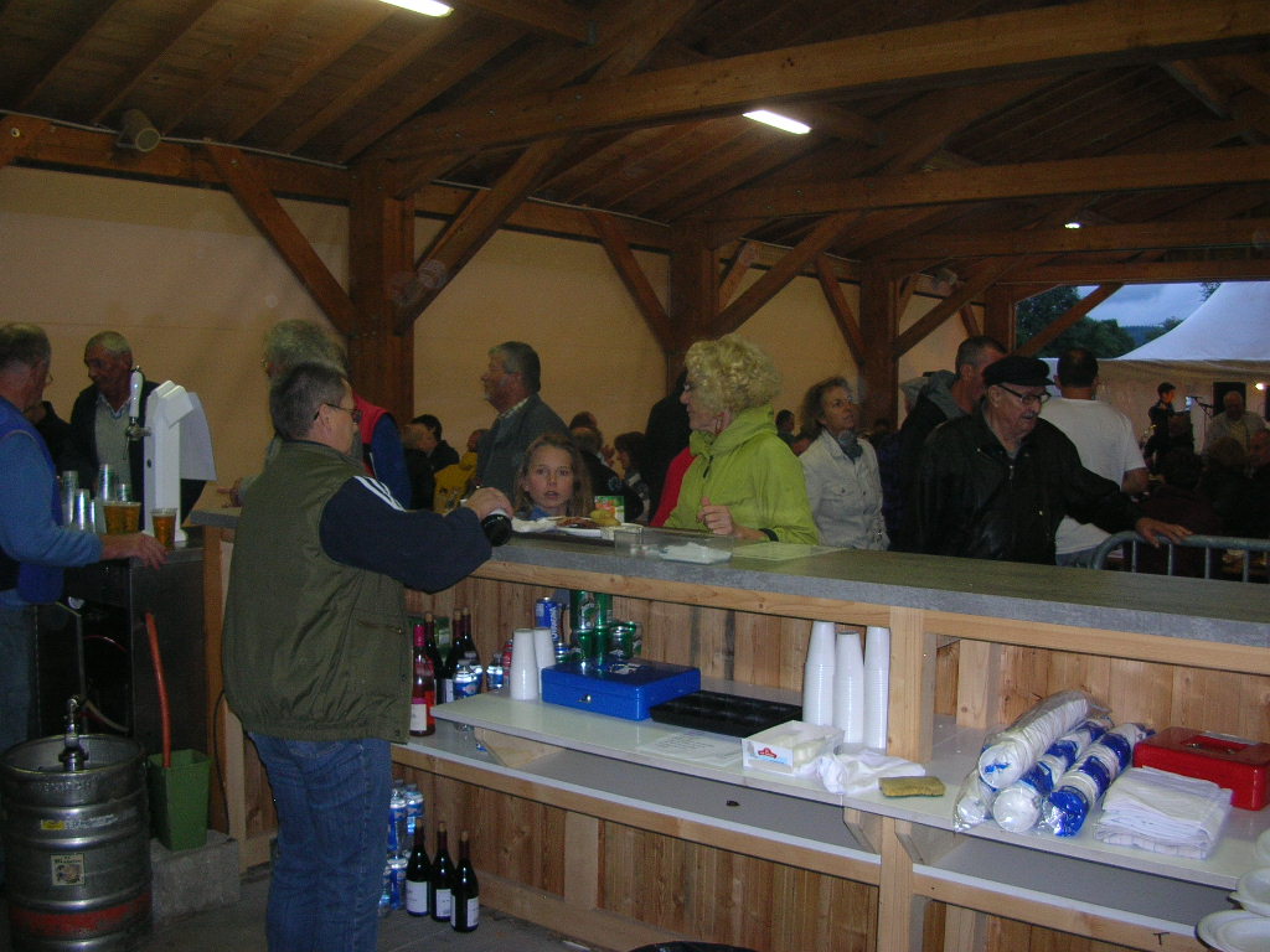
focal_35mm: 35
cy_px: 476
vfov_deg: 40.7
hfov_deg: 52.6
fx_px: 1284
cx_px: 635
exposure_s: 1/60.1
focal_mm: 5.8
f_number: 2.8
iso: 89
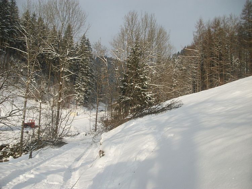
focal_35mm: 31
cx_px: 126
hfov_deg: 58.3
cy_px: 94
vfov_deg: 45.5
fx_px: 226
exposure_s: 1/152
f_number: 8.8
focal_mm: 5.7
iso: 80
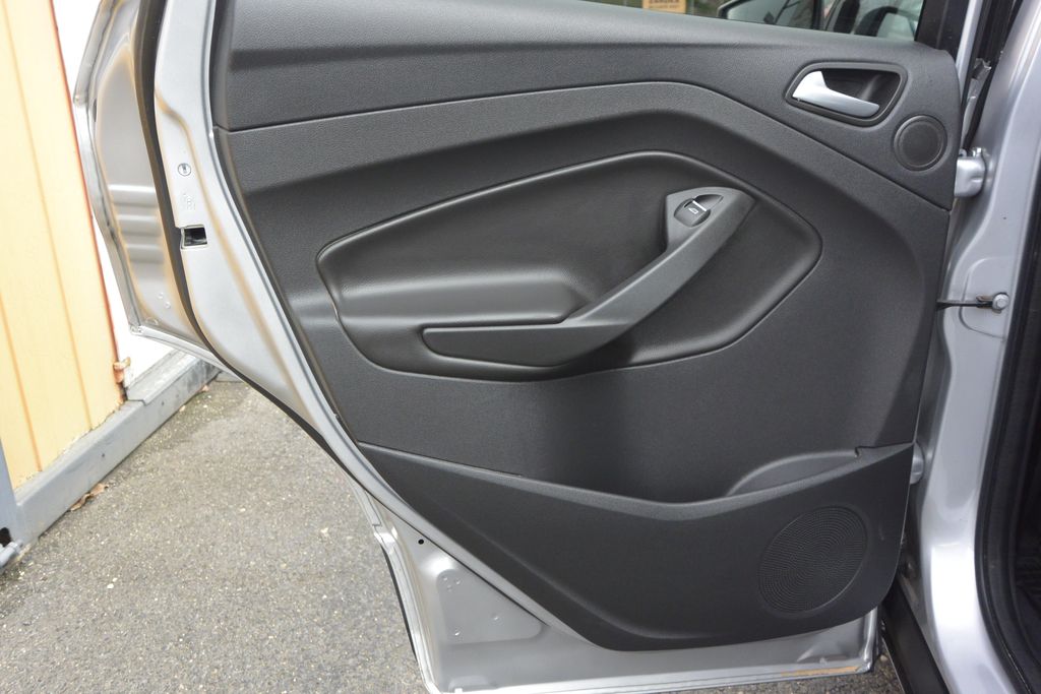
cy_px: 347
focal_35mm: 31
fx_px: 896
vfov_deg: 42.3
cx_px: 520
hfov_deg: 60.3
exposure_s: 1/125
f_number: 3.8
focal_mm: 11.8
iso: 400
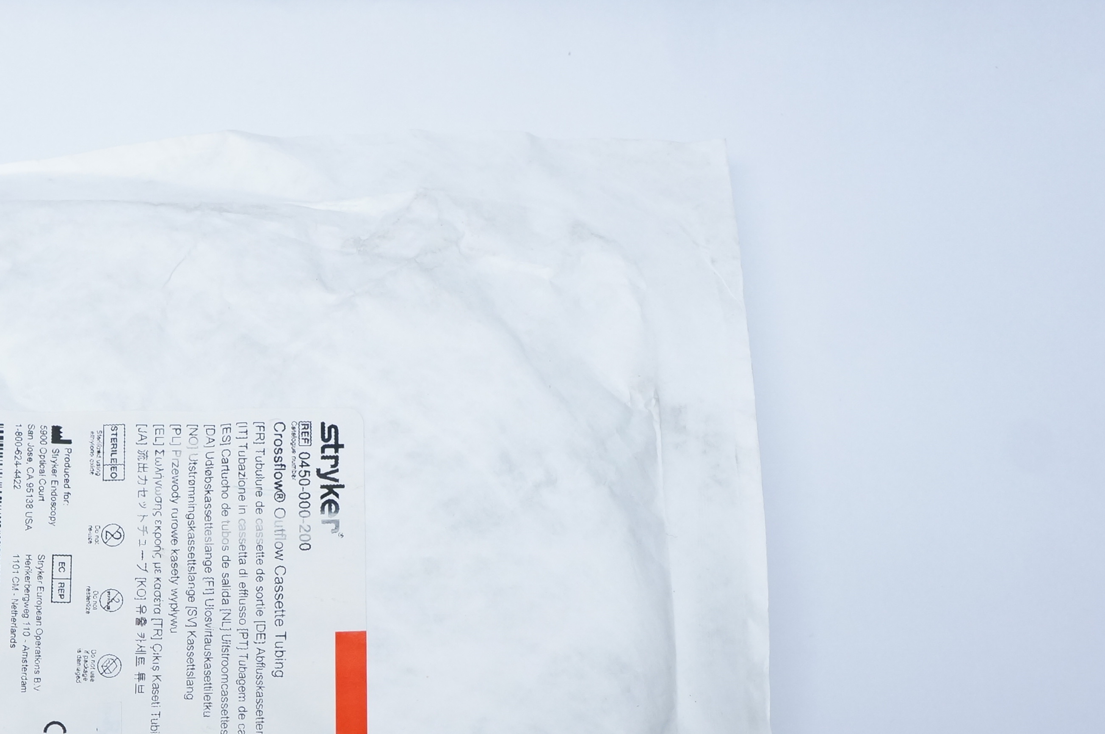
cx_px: 193
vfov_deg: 20.4
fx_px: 1991
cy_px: 669
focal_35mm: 65
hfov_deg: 30.1
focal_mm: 23
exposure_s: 1/60
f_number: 6.3
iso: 800
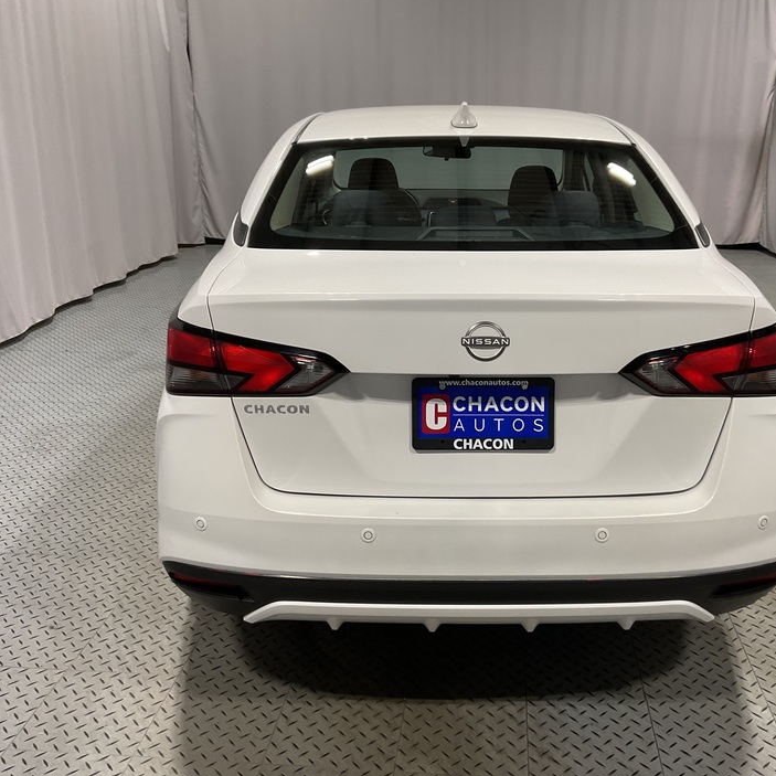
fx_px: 888
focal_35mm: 35
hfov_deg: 47.1
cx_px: 439
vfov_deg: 47.2
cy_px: 391
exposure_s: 1/120
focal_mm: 3
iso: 64
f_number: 1.8
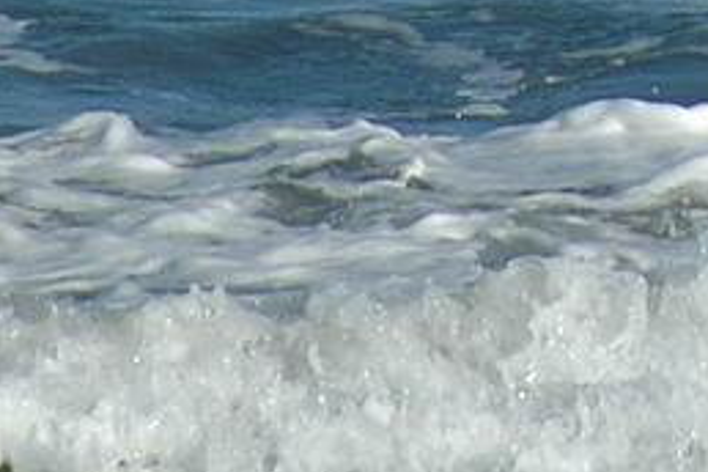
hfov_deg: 0.9
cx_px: 870
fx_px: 43873
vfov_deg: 0.6
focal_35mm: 2231
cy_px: -659
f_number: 6.3
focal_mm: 240
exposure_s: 1/2000
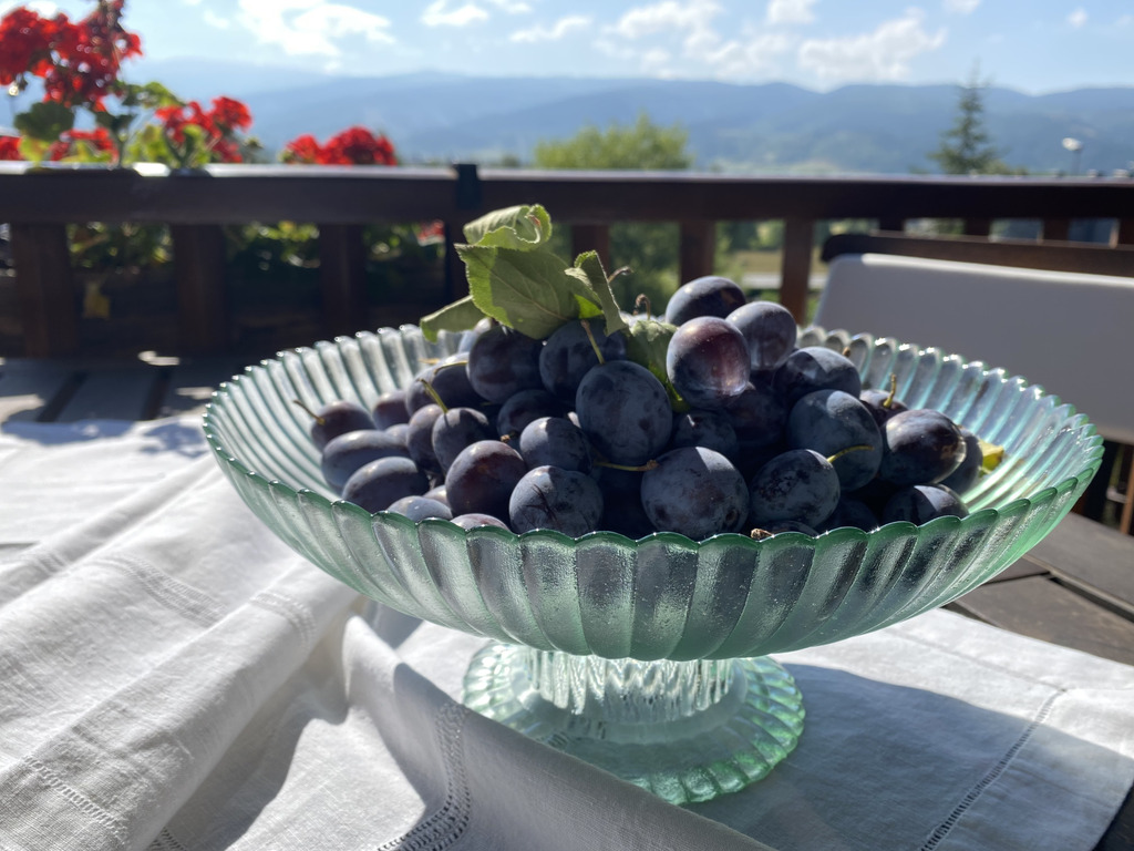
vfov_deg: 53.1
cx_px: 567
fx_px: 852
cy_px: 426
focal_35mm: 26
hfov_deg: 67.3
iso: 32
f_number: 1.8
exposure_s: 1/1034
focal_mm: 4.25
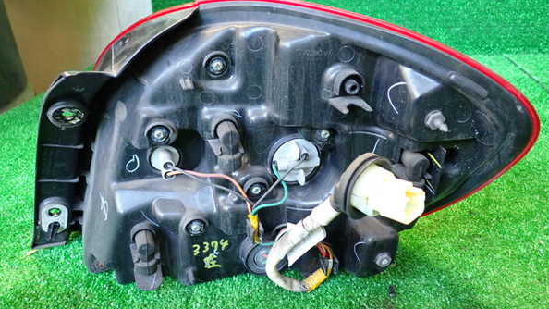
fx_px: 480
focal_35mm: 33
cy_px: 161
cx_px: 276
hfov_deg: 59.5
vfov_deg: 35.6
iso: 250
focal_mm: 5.4
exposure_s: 1/30
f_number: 2.3
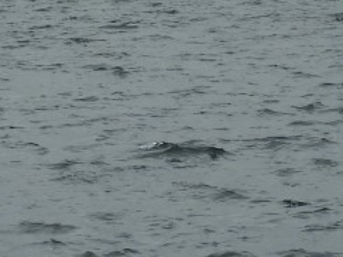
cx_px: -1
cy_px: -172
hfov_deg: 3.9
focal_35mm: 504
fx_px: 4992
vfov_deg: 2.9
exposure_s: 1/250
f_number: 4.5
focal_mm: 15.2
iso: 100
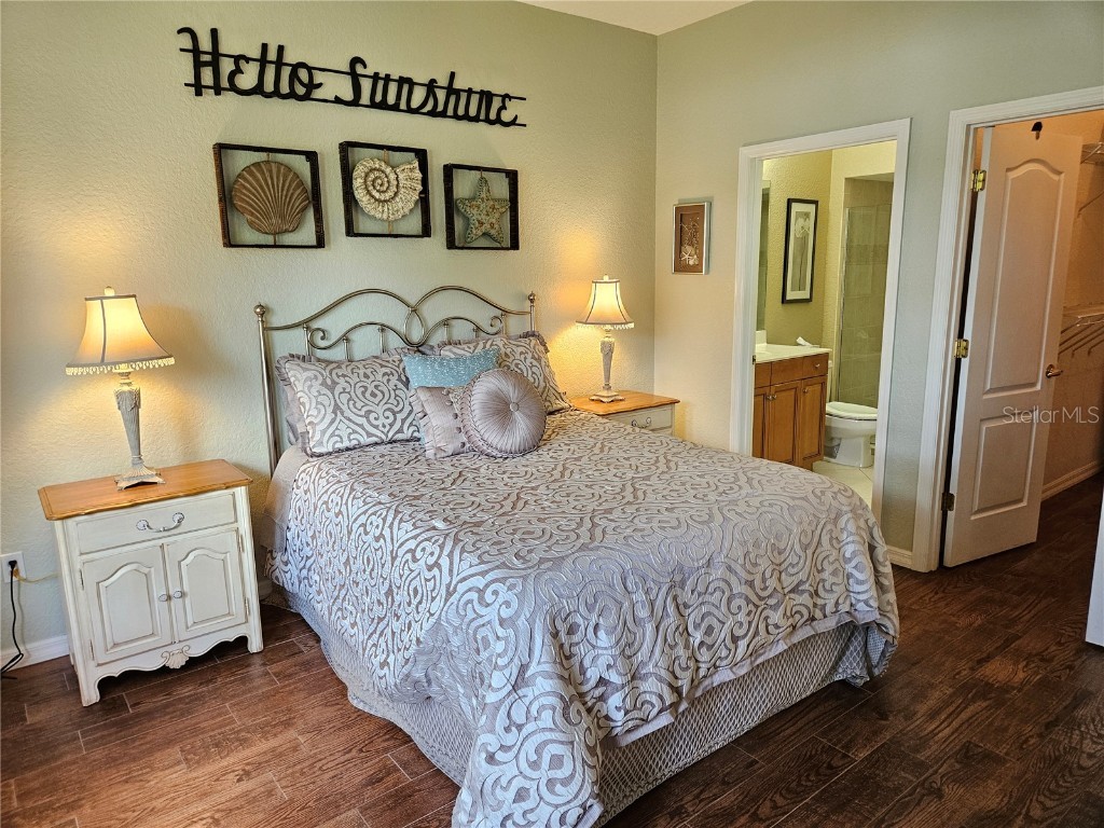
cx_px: 552
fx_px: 734
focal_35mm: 23
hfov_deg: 73.9
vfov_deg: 58.9
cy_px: 414
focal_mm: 5.4
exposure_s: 1/120
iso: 400
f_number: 1.8
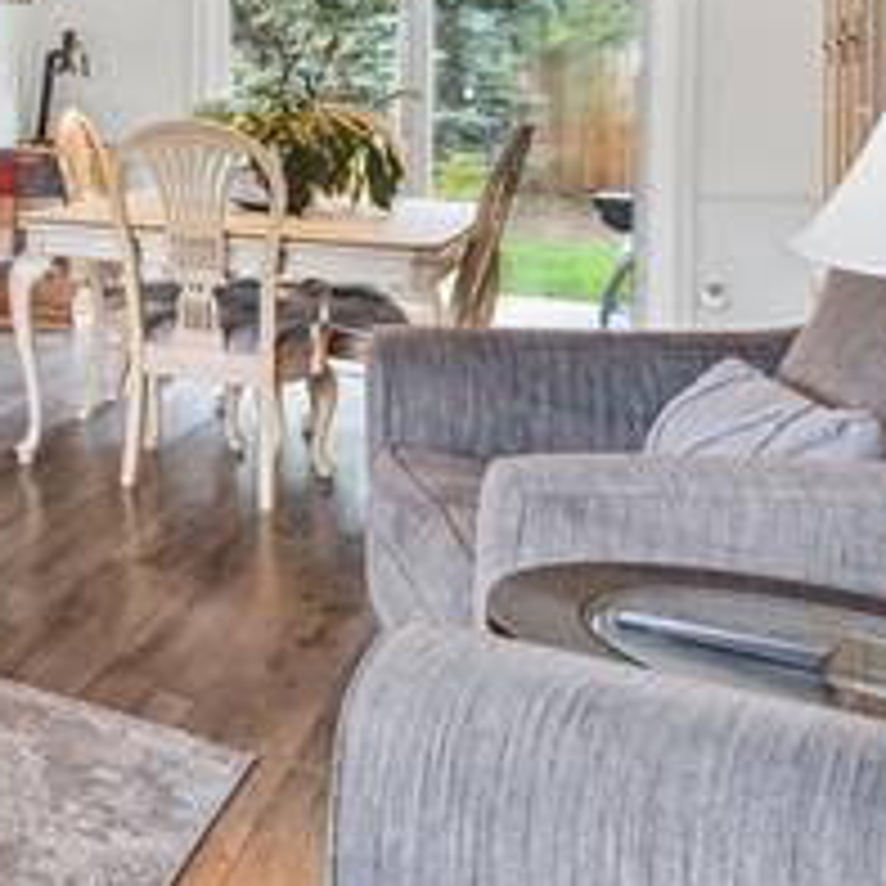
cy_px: 63
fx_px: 1361
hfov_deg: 25.5
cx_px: -490
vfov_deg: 33.8
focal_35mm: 47
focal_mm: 17
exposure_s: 1/8
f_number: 8
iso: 400
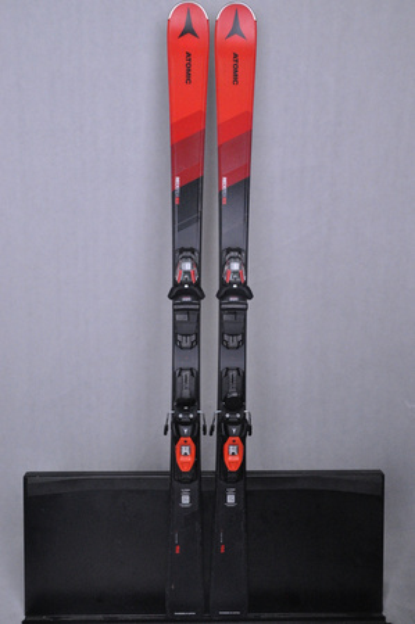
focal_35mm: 36
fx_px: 624
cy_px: 312
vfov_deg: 53.2
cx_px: 208
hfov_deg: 36.8
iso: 3200
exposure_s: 1/125
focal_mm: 24
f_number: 9.5
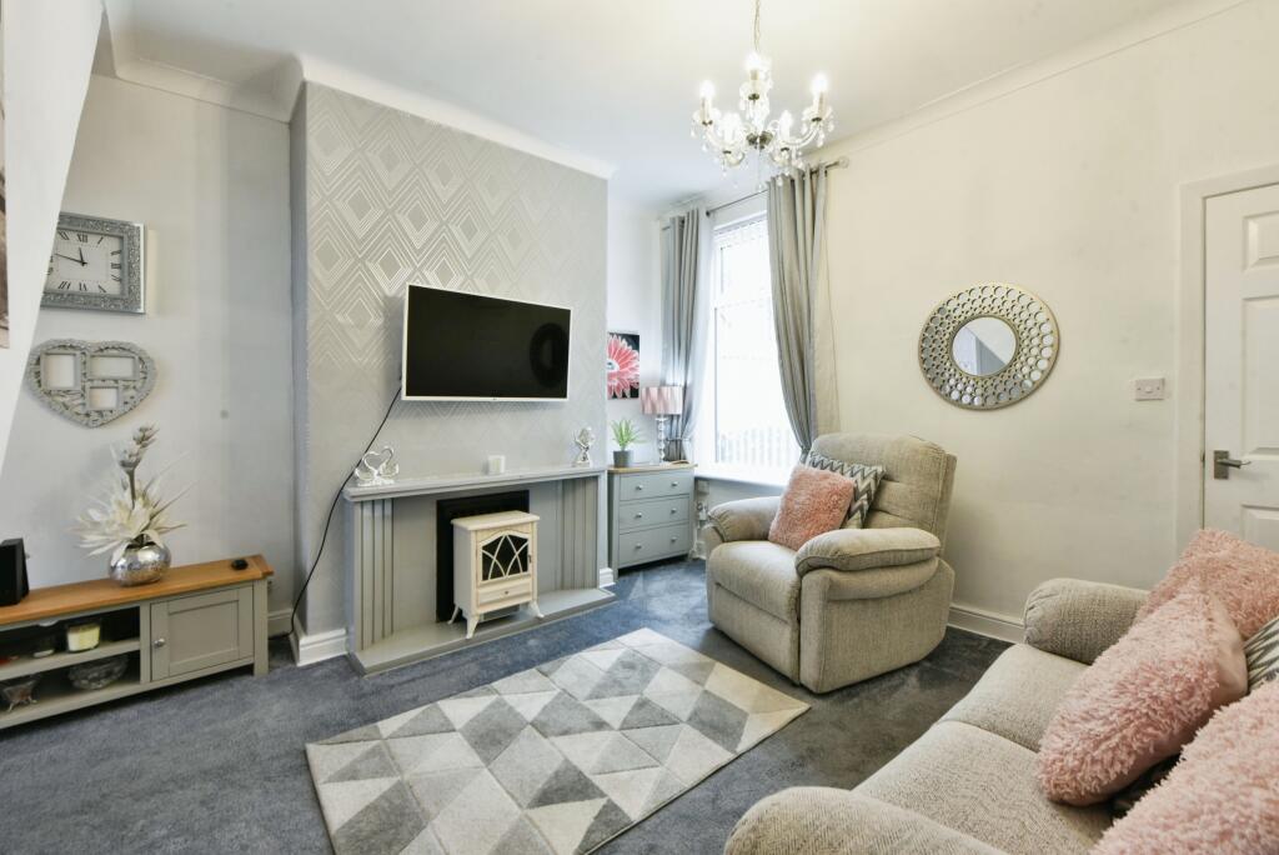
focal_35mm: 15
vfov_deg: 77.4
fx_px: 533
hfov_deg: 100.4
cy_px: 428
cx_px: 640
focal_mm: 15
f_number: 11
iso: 800
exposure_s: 1/10
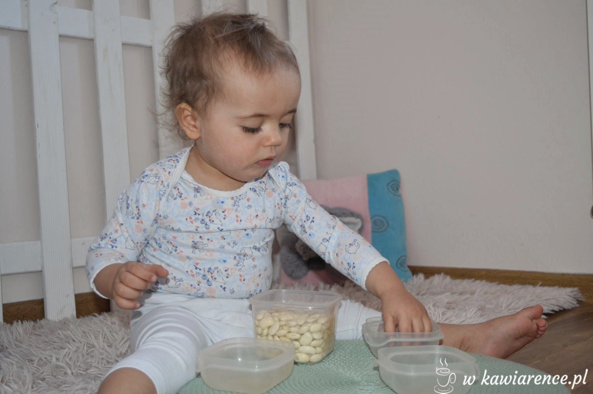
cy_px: 197
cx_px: 296
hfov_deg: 45.0
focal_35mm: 44
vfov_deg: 30.8
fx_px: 716
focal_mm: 29
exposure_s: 1/60
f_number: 4.2
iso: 400
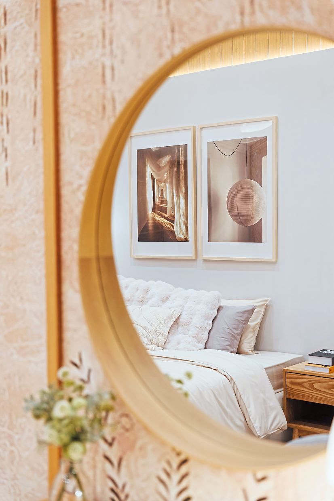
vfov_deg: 37.6
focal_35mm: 53
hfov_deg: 25.5
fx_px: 737
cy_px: 250
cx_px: 167
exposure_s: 1/125
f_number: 2.8
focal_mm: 52.9
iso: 320
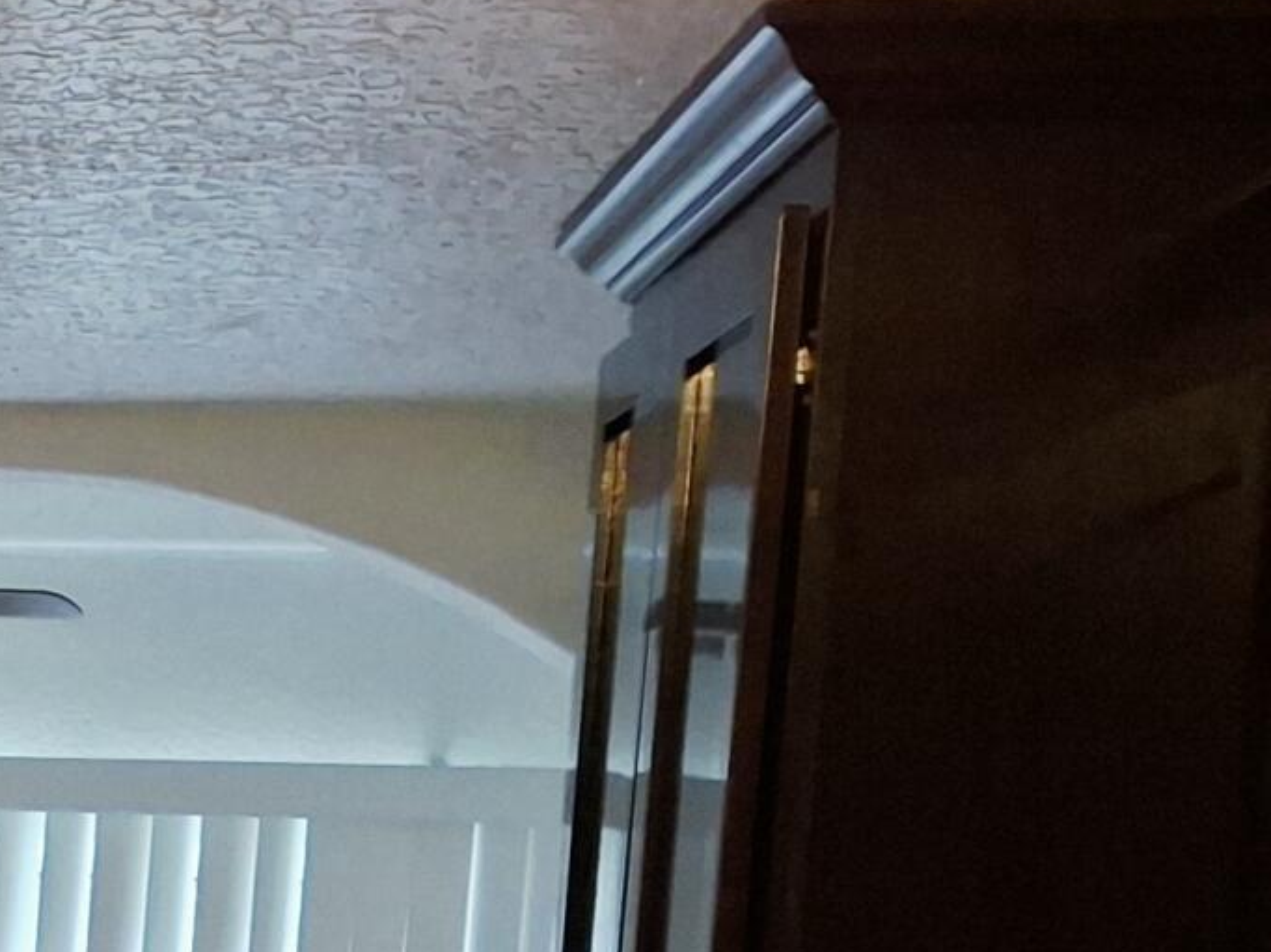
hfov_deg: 14.1
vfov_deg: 13.0
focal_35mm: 110
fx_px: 4037
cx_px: -1480
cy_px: 1239
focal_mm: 4.69
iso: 200
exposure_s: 1/120
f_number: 1.8
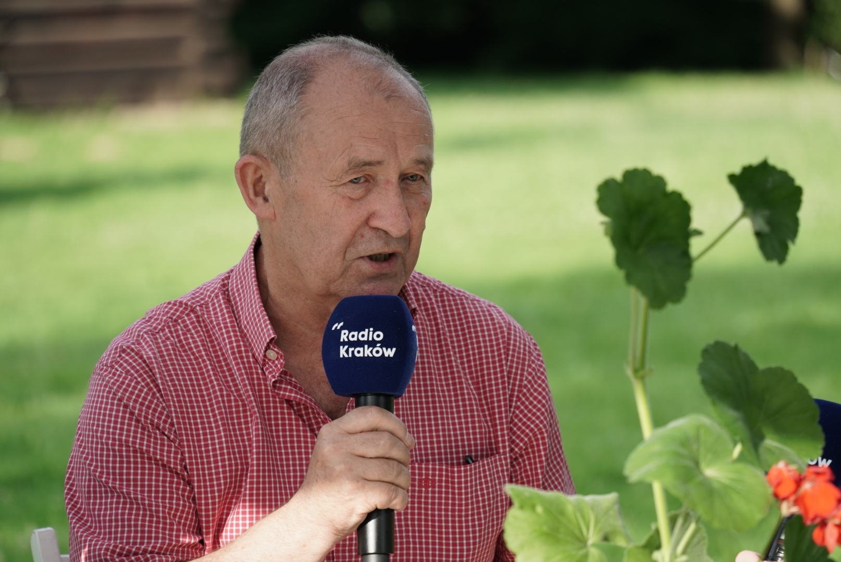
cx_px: 420
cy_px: 281
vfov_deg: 7.6
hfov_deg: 11.3
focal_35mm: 182
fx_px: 4255
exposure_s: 1/640
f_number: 5.6
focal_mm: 182
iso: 400
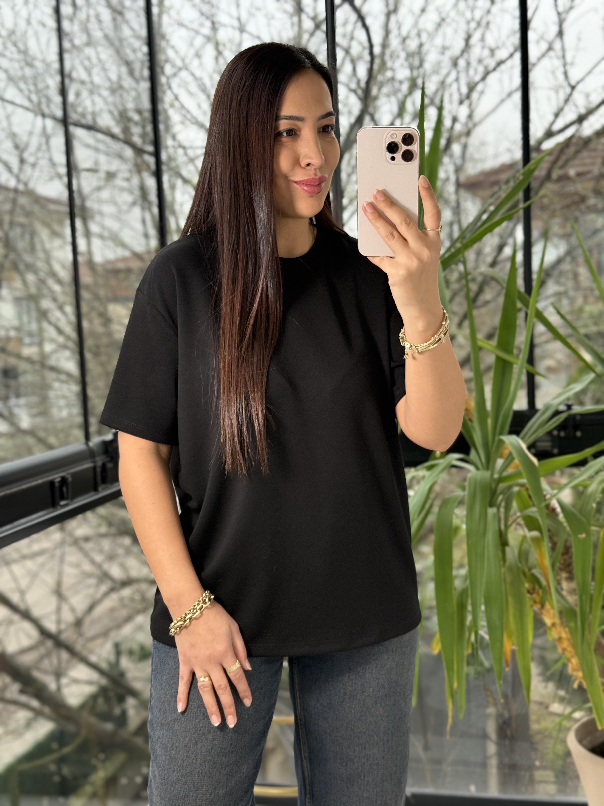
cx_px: 302
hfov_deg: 30.3
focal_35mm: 48
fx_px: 1117
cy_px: 403
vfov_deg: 39.7
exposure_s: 1/85
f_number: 1.78
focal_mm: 6.76
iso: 100
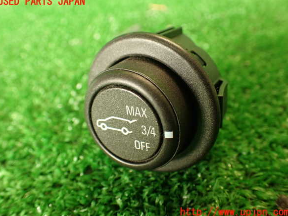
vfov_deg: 42.9
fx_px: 274
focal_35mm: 33
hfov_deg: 55.4
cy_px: 107
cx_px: 144
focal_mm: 5.79
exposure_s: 1/30
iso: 250
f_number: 2.4
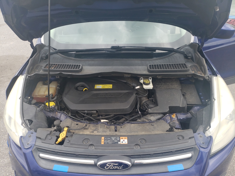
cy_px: 88
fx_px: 177
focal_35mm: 26
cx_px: 118
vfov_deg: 53.1
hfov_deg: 67.3
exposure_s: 1/588
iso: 50
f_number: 1.5
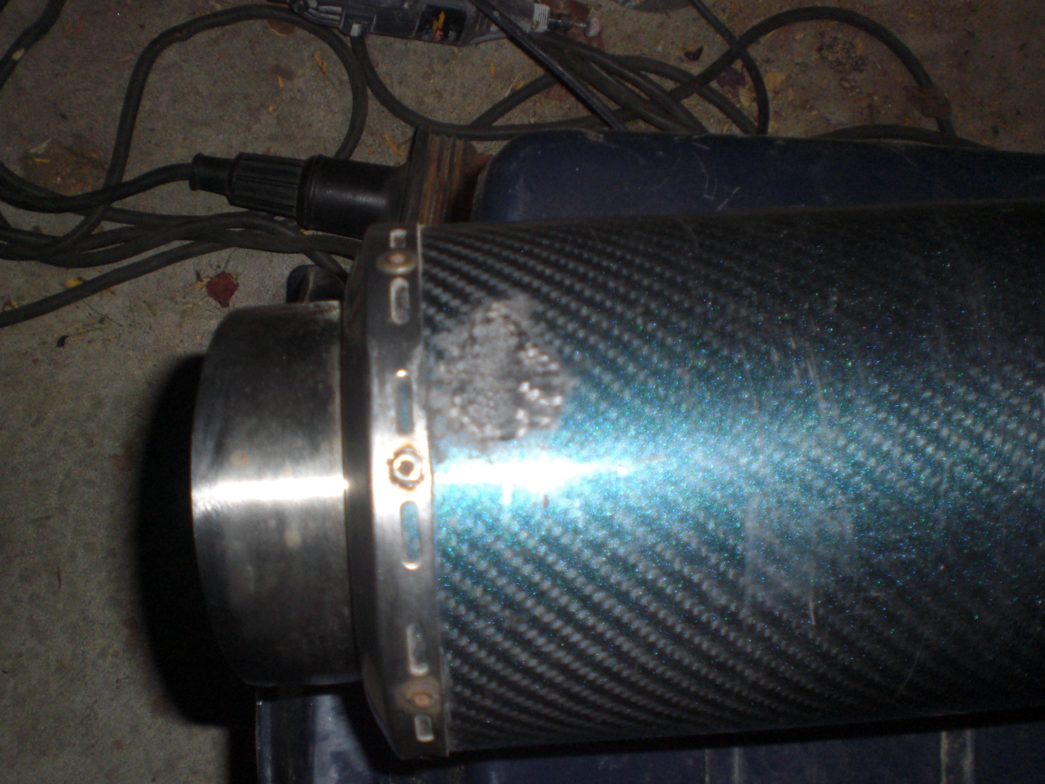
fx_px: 1208
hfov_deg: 46.8
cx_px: 497
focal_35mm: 40
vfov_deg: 36.0
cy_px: 401
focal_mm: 6.3
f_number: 3.1
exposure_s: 1/60
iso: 200
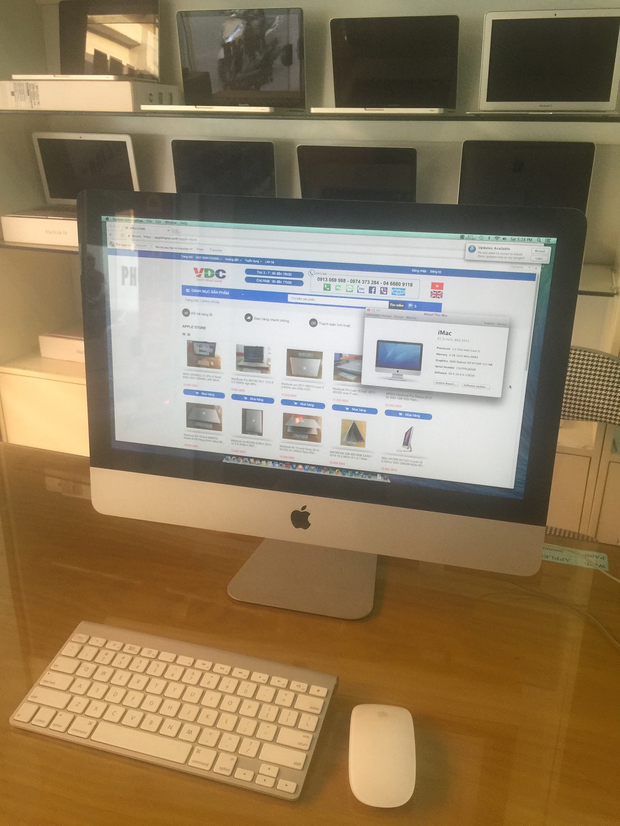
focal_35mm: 29
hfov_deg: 48.2
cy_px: 413
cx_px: 310
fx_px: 693
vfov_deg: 61.7
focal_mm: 4.15
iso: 80
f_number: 2.2
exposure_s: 1/33
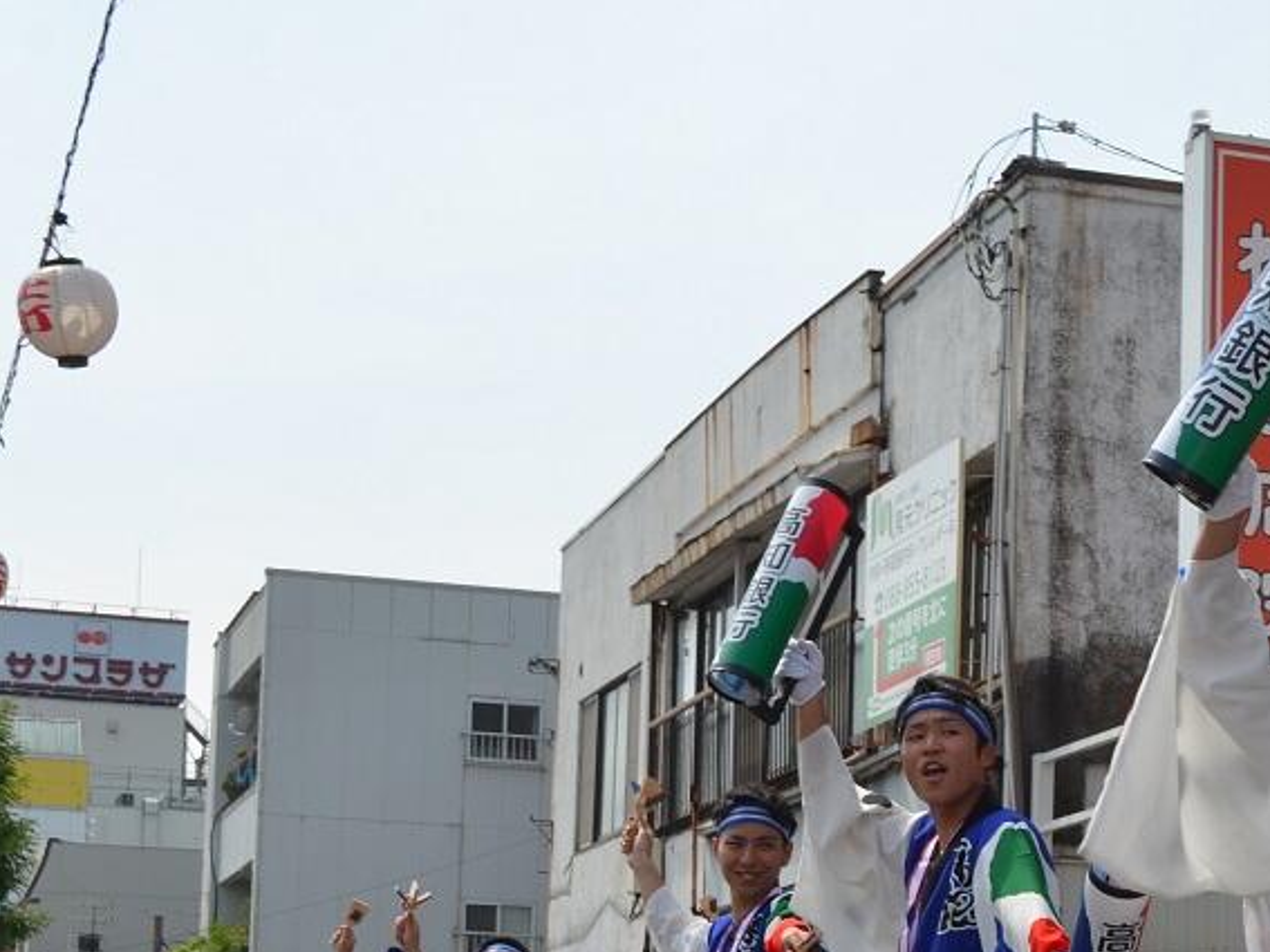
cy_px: 906
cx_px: 1286
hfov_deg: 20.8
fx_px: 3338
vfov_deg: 16.0
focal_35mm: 91
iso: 100
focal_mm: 28
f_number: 9
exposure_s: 1/200
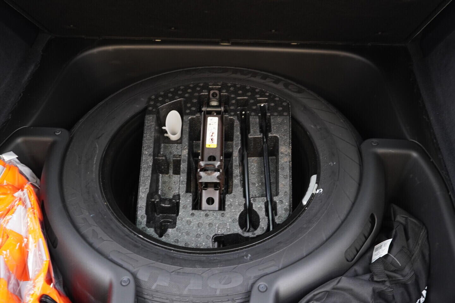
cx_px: 228
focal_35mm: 36
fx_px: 455
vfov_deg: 36.9
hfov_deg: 53.1
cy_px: 152
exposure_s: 1/40
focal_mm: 24
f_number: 2.8
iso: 800
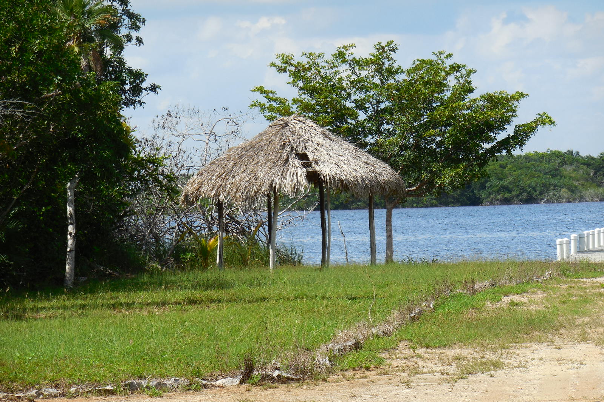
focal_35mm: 201
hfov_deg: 10.2
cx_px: 302
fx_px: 3372
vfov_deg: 6.8
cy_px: 209
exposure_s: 1/500
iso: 125
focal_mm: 34.4
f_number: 5.5
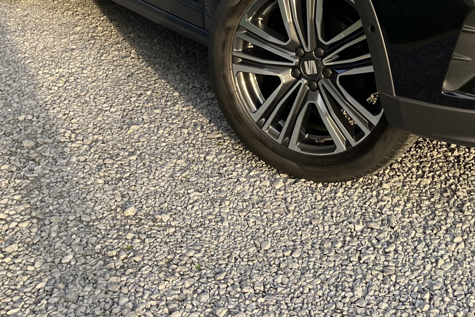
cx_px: 411
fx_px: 805
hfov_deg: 31.6
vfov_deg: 20.9
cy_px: -49
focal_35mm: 61
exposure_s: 1/121
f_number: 1.8
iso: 25
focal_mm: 3.99
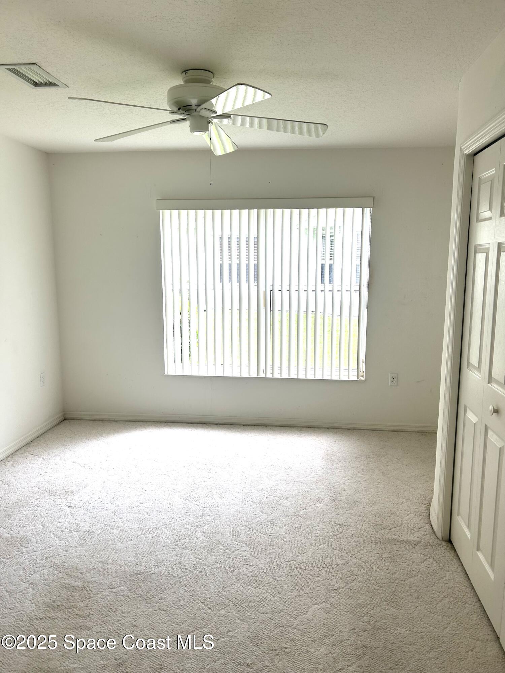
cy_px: 336
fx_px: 506
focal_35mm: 26
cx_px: 252
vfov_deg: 67.3
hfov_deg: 53.1
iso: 32
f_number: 1.5
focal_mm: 5.7
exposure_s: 1/122
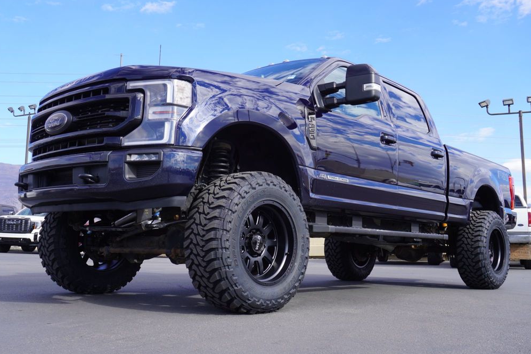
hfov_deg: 51.9
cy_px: 176
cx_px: 265
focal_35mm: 37
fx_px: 546
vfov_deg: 36.0
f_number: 8
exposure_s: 1/100
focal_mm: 24
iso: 100
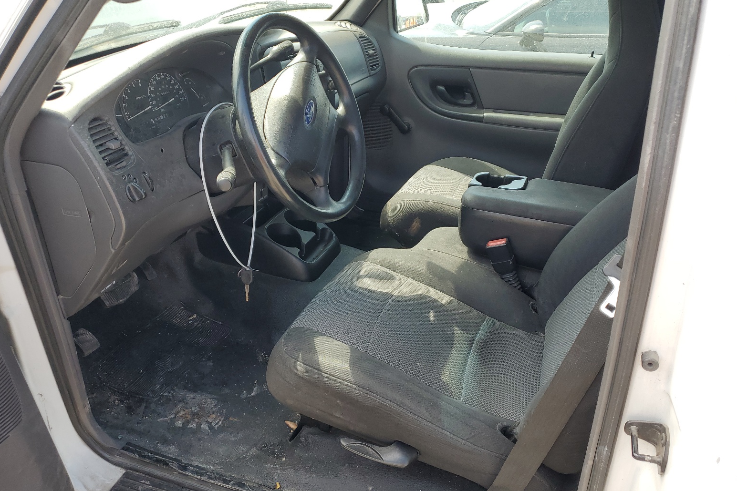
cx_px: 369
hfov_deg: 65.5
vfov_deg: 46.3
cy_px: 268
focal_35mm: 28
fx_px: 573
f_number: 1.5
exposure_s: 1/435
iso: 50
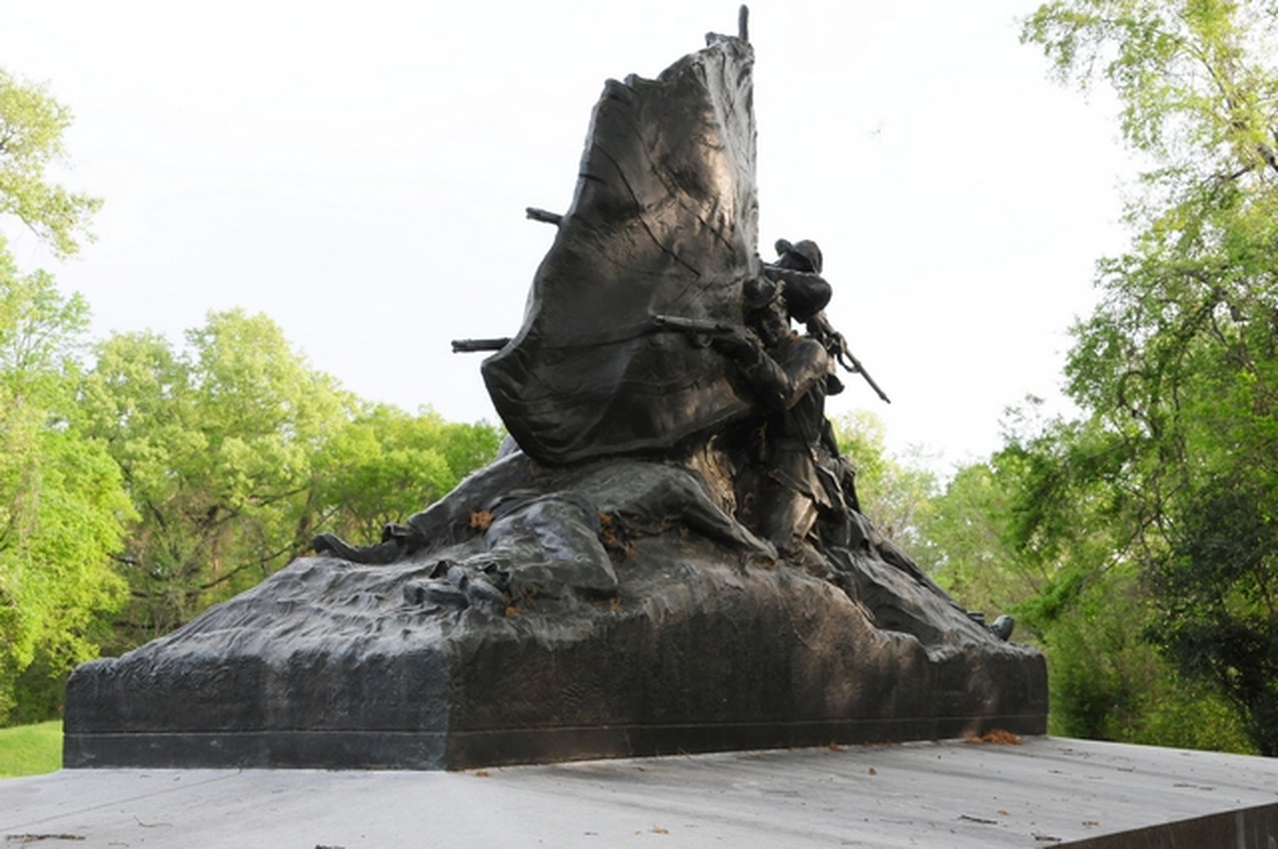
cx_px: 639
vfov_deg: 28.0
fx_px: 1702
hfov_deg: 41.2
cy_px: 424
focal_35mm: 48
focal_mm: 32
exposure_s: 1/320
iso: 1000
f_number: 9
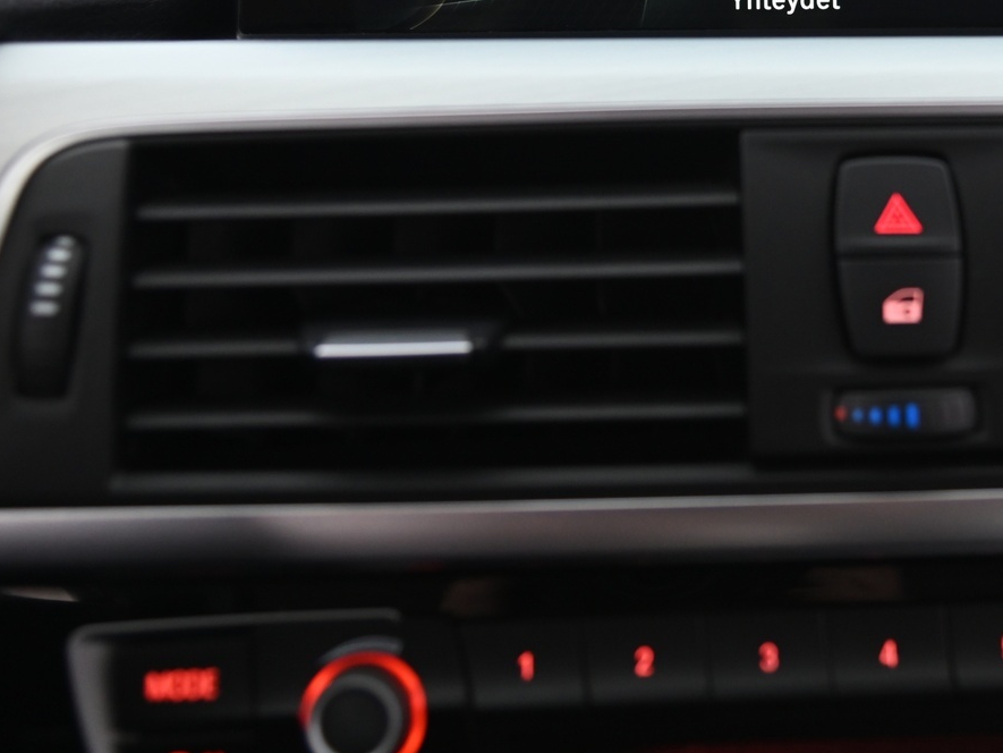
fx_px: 1942
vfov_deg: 21.7
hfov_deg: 28.4
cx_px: 790
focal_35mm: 67
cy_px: 158
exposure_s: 1/30
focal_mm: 38
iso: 2000
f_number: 4
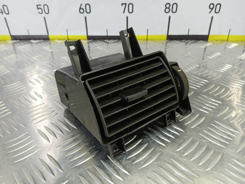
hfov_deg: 73.9
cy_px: 92
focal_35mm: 23
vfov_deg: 58.9
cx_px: 122
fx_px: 163
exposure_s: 1/50
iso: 185
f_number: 1.6
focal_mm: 4.11
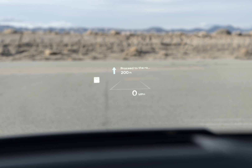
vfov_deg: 19.5
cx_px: 126
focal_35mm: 70
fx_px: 490
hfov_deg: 28.8
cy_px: 84
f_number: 5
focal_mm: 70
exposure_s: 1/250
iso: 64
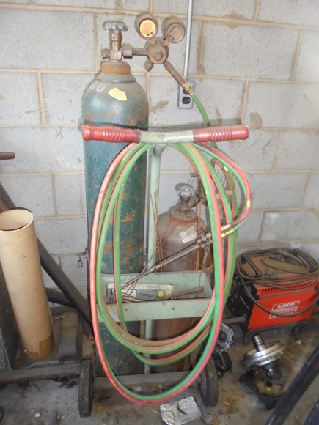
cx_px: 160
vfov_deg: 67.3
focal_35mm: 26
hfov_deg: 53.1
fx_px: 319
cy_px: 212
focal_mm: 4.6
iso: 400
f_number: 3.5
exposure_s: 1/30
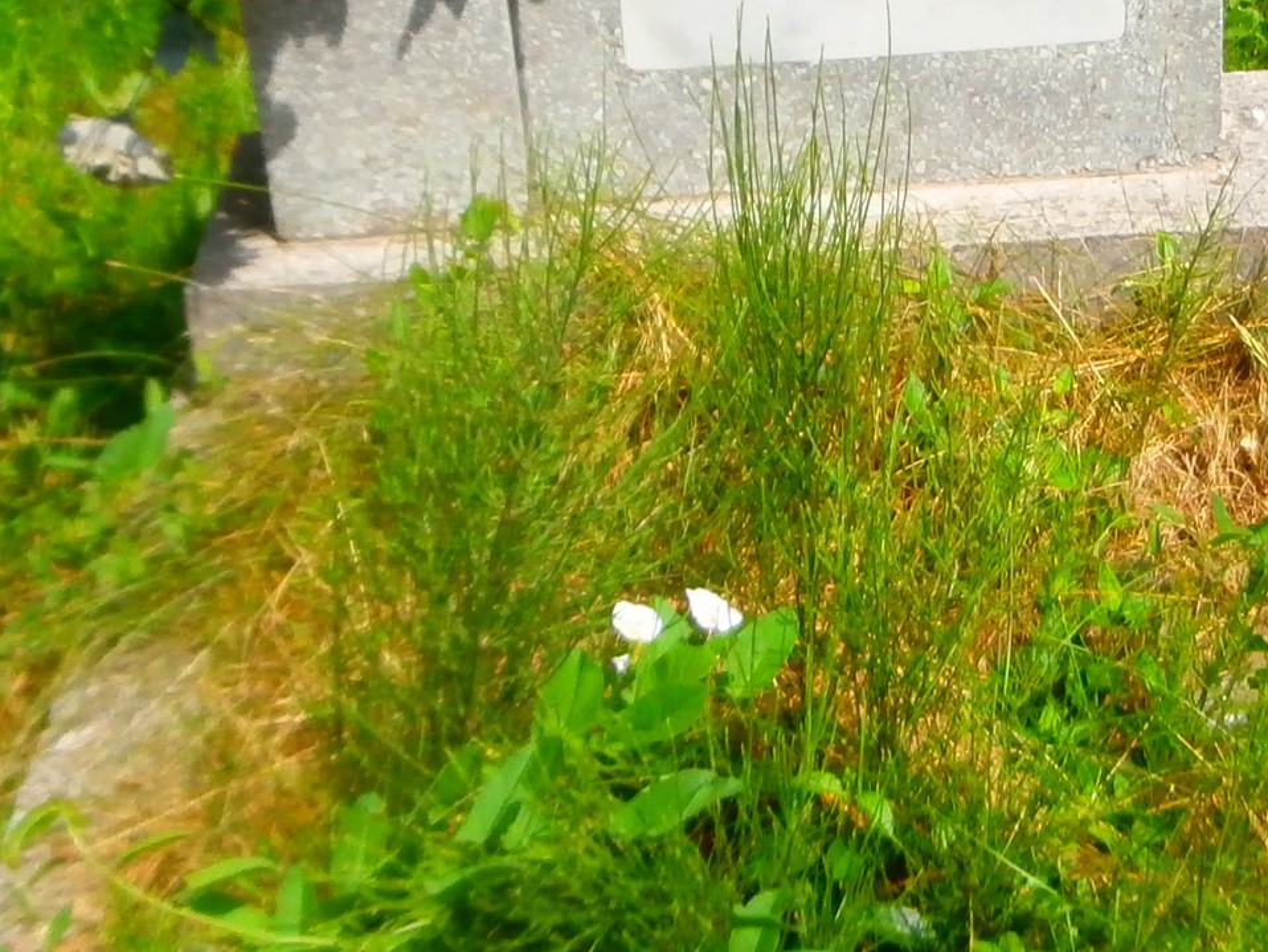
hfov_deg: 25.8
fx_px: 2748
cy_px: 151
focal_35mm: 75
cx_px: 881
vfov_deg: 19.4
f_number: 3
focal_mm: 4.2
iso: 100
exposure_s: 1/1000
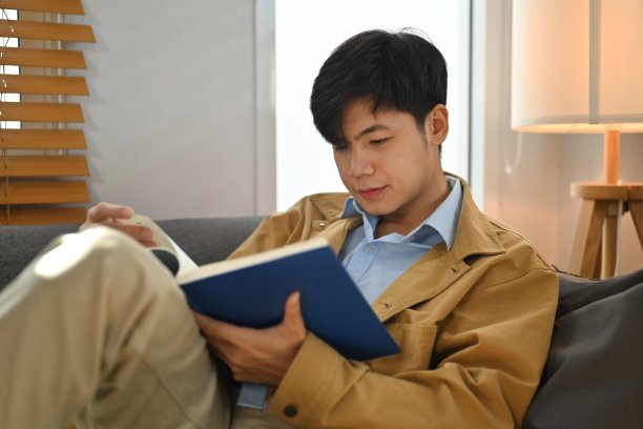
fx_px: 893
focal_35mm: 50
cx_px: 322
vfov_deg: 27.0
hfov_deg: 39.6
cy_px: 214
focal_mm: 50
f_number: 1.8
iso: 500
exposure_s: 1/800
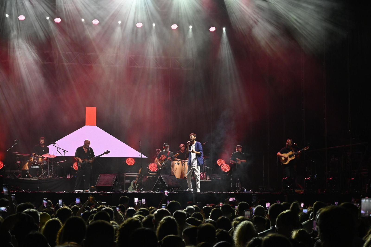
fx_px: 773
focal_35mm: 75
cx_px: 186
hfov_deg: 27.0
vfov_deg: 18.2
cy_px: 124
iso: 3200
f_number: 5
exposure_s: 1/200
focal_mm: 50
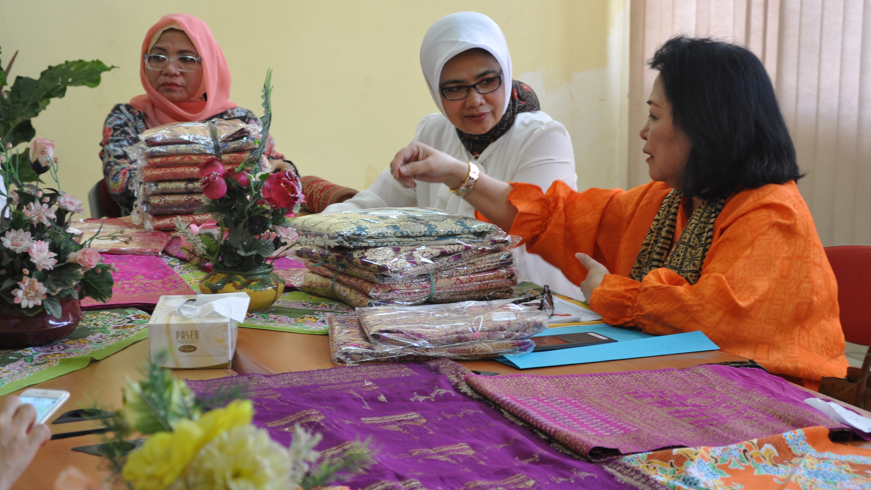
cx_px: 437
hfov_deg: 26.8
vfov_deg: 15.3
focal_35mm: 79
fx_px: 1825
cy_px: 208
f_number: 5
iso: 400
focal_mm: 50
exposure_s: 1/25
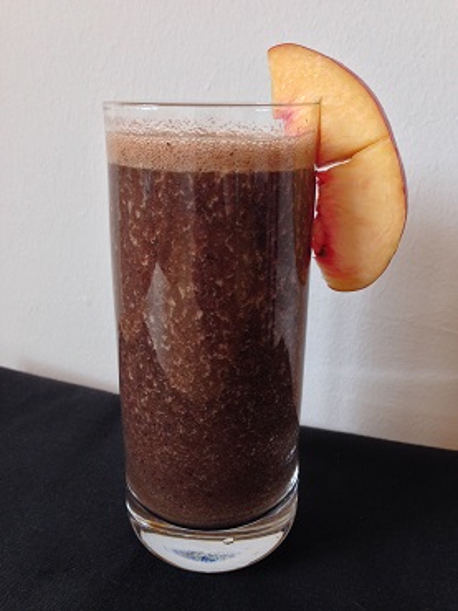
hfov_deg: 43.0
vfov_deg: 55.3
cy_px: 306
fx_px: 582
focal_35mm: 33
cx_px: 229
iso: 80
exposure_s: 1/20
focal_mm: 4.12
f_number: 2.4
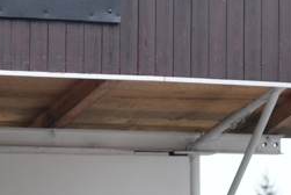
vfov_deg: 4.1
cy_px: 331
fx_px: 2703
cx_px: -213
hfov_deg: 6.1
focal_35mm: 334
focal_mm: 70
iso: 400
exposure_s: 1/250
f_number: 5
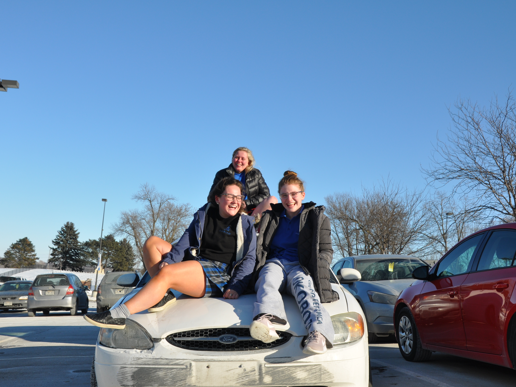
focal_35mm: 43
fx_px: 641
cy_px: 195
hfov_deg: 43.8
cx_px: 232
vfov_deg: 33.6
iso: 200
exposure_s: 1/400
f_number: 10
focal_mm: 26
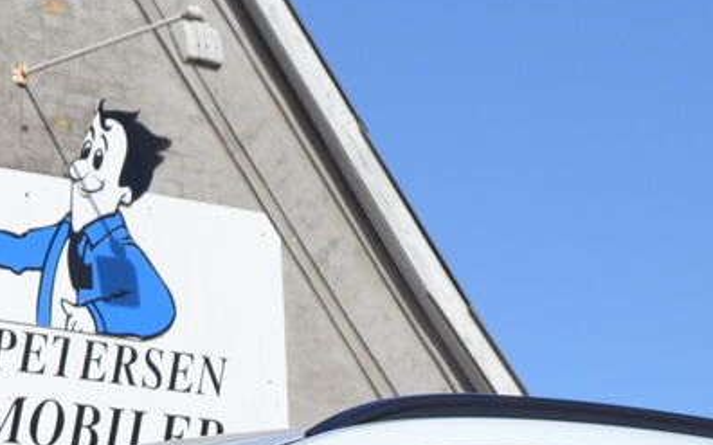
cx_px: -90
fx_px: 3457
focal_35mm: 178
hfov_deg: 11.6
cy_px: 969
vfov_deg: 7.0
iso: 100
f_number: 9
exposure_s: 1/320
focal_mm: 24
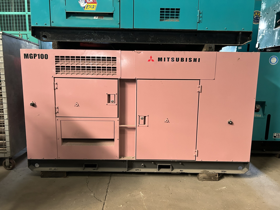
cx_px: 140
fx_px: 210
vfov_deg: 53.1
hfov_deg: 67.3
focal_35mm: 26
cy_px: 105
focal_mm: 5.7
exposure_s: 1/60
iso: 500
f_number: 1.5
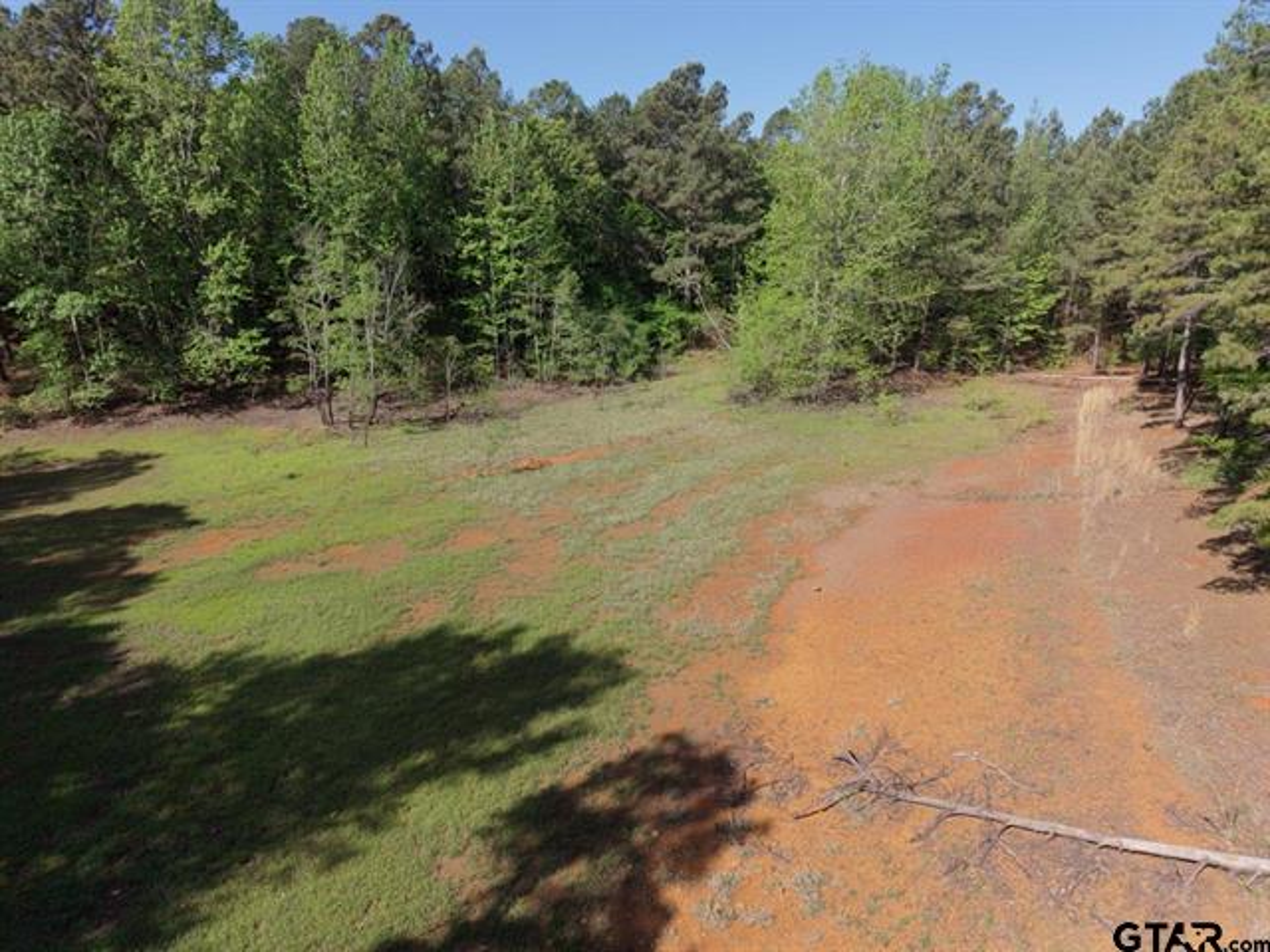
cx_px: 635
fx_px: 881
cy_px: 476
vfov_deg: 56.8
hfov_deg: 71.6
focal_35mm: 24
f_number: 1.8
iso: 280
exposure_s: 1/4000
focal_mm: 8.67
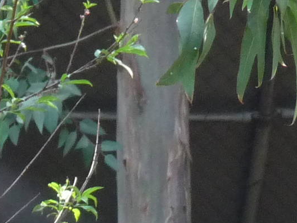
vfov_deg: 1.0
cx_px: -24
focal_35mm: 1431
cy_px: 275
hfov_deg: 1.4
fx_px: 12278
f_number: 4.9
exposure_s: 1/60
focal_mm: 47
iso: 250
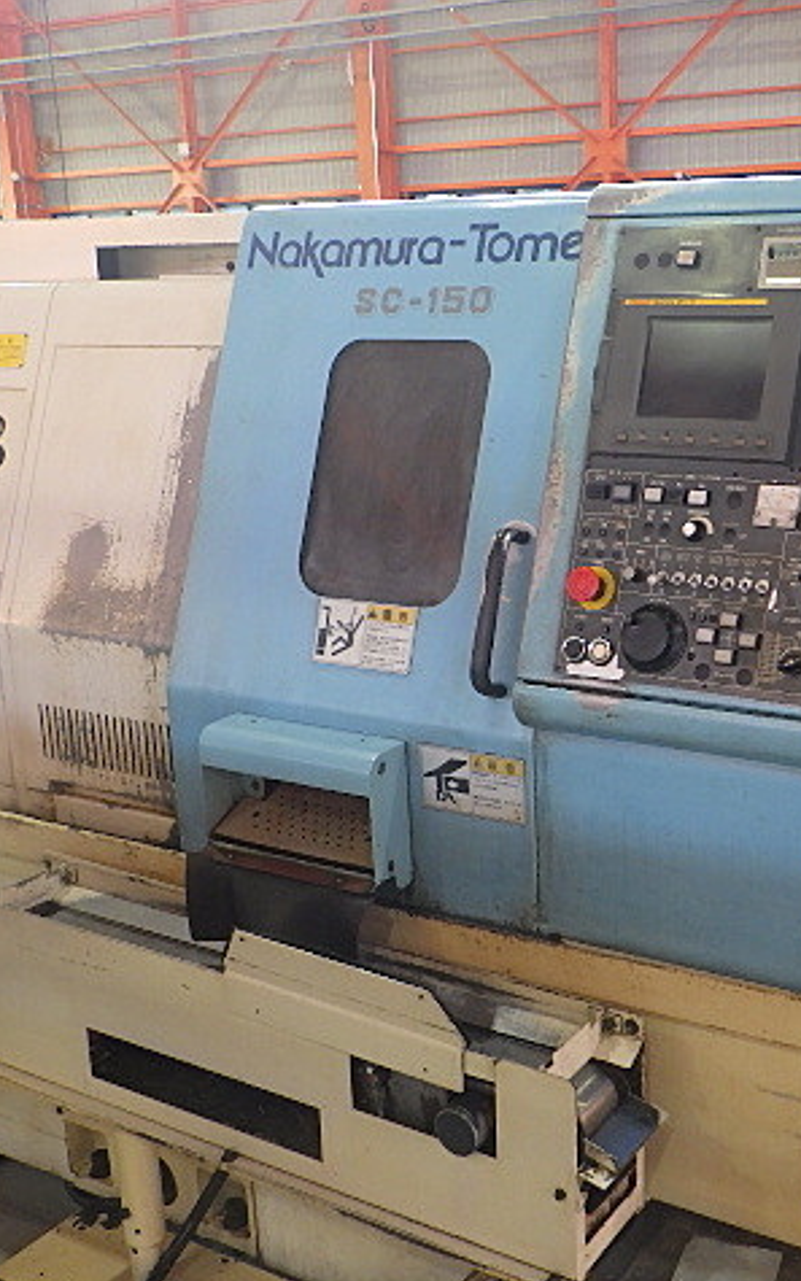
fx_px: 1397
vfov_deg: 49.3
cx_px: 620
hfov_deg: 31.3
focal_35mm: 40
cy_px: 639
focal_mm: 5
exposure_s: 1/45
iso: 500
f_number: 3.5
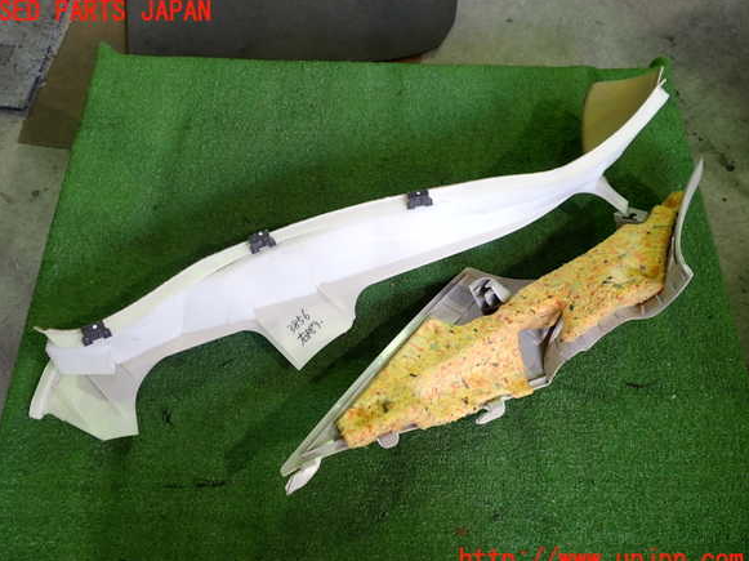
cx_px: 364
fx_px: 670
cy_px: 286
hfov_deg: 58.4
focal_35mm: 31
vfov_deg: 45.4
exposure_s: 1/40
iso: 200
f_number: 2.3
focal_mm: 5.4
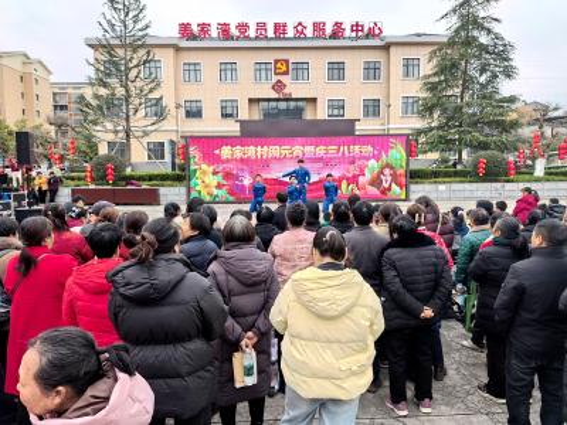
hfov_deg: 71.6
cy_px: 212
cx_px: 284
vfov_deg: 56.8
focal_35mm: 24
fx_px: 393
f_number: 2
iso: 160
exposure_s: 1/1034
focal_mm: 6.98
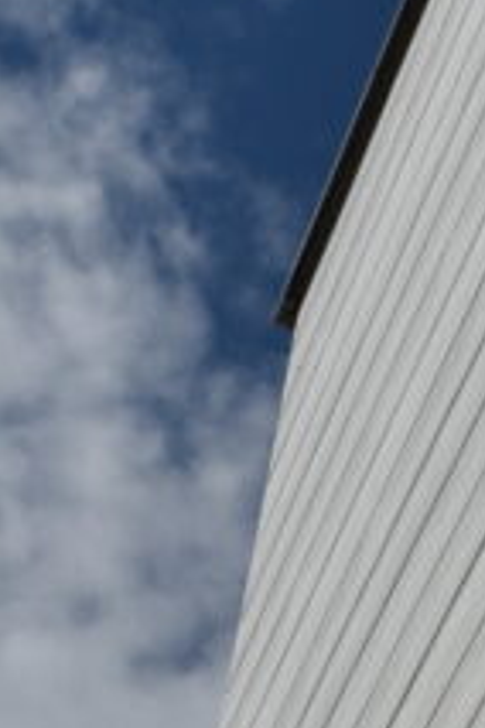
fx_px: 4082
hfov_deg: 6.7
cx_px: 613
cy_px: 694
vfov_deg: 10.1
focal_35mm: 202
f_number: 11
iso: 100
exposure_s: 1/500
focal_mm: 28
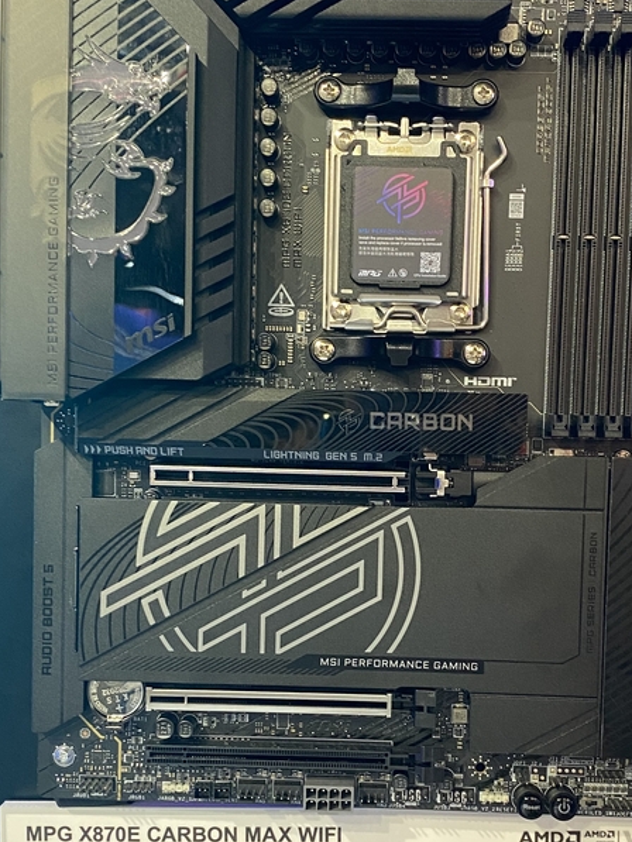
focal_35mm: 47
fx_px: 1144
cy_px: 530
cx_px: 357
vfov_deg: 40.1
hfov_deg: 30.9
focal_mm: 4.25
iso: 250
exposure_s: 1/60
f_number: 1.8
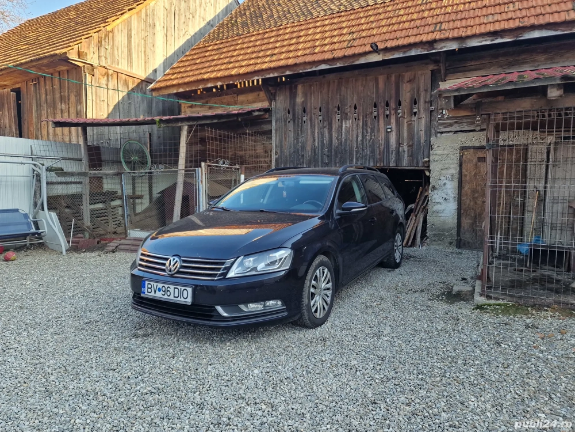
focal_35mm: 23
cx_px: 288
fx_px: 382
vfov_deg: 58.9
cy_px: 216
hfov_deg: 73.9
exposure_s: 1/180
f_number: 1.8
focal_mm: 6.4
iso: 50
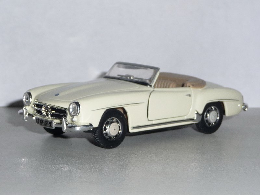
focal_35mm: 114
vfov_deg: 13.0
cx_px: 130
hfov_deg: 17.3
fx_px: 856
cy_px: 98
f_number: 4.7
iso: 100
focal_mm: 14.2
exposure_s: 1/40
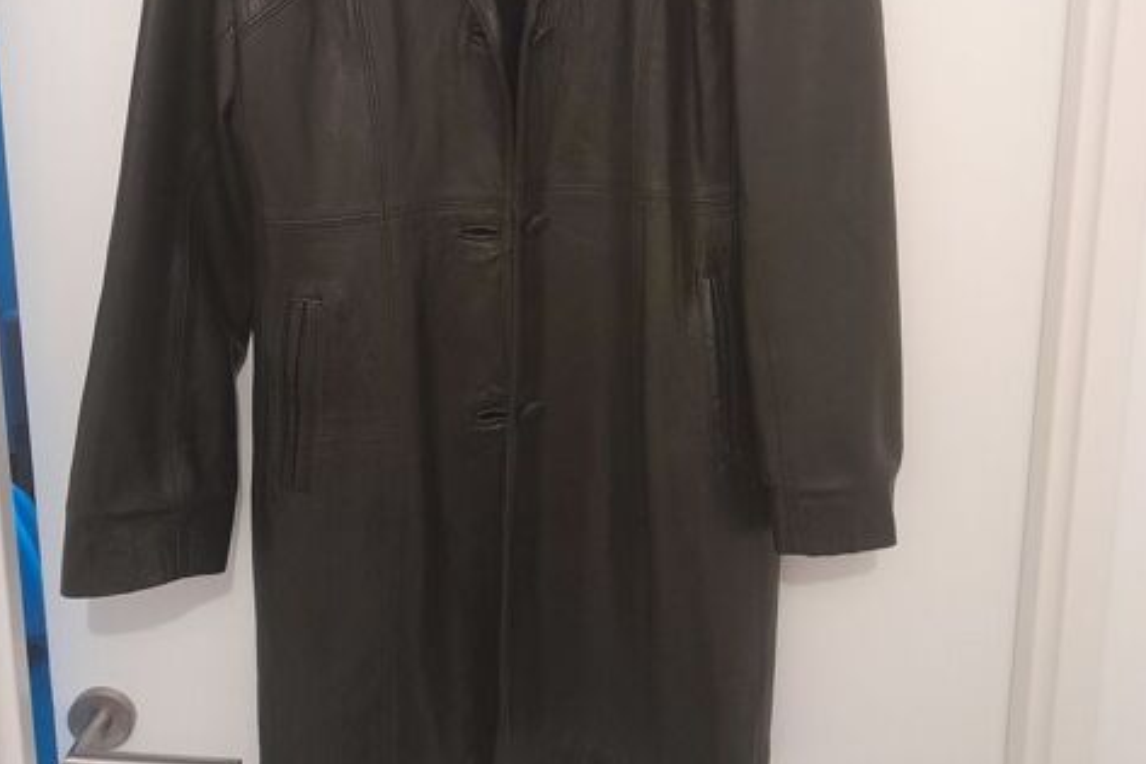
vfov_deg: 34.6
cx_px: 574
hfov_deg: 50.7
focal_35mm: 38
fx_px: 1209
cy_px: 240
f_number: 1.8
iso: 500
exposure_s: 1/33
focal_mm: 4
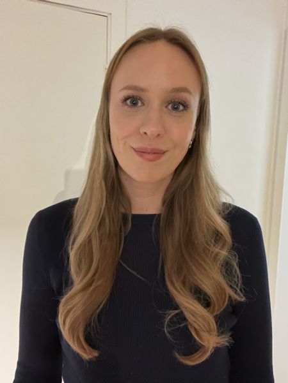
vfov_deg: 60.0
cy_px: 192
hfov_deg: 46.8
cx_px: 144
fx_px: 333
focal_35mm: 30
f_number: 2.2
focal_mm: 2.71
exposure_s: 1/10
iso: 800
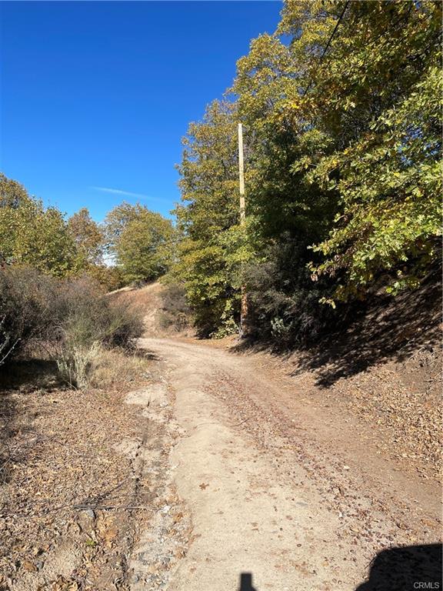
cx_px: 222
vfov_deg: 67.3
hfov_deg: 53.1
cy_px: 296
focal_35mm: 26
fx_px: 444
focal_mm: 4.2
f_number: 1.6
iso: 32
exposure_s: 1/3509
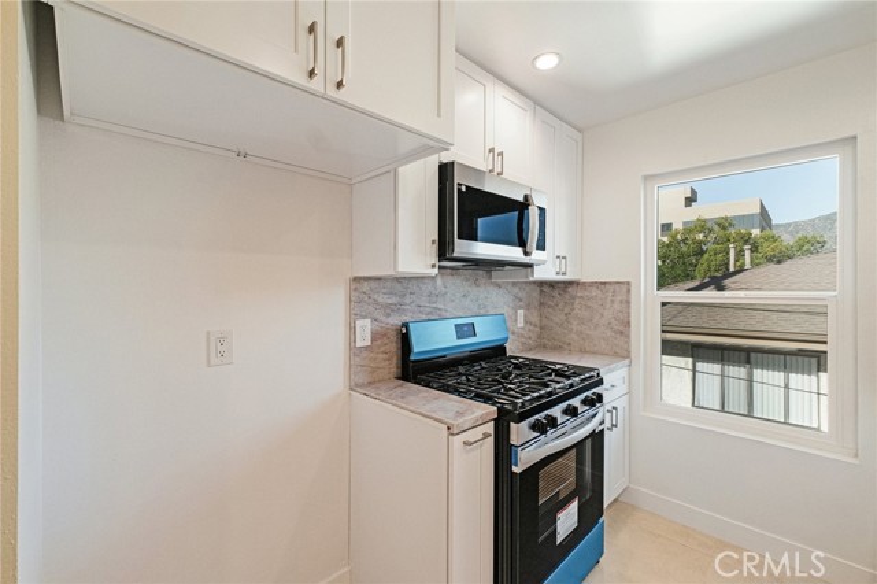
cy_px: 292
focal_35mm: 15
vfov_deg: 77.3
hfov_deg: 100.4
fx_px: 365
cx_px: 438
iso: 200
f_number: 8
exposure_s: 1/12
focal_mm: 10
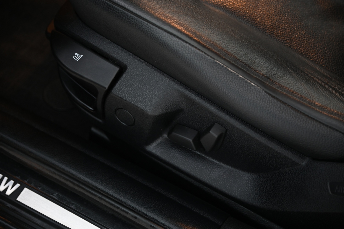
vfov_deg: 17.5
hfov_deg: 26.0
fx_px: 745
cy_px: 114
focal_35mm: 78
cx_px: 172
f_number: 4
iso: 2000
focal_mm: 78
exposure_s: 1/13
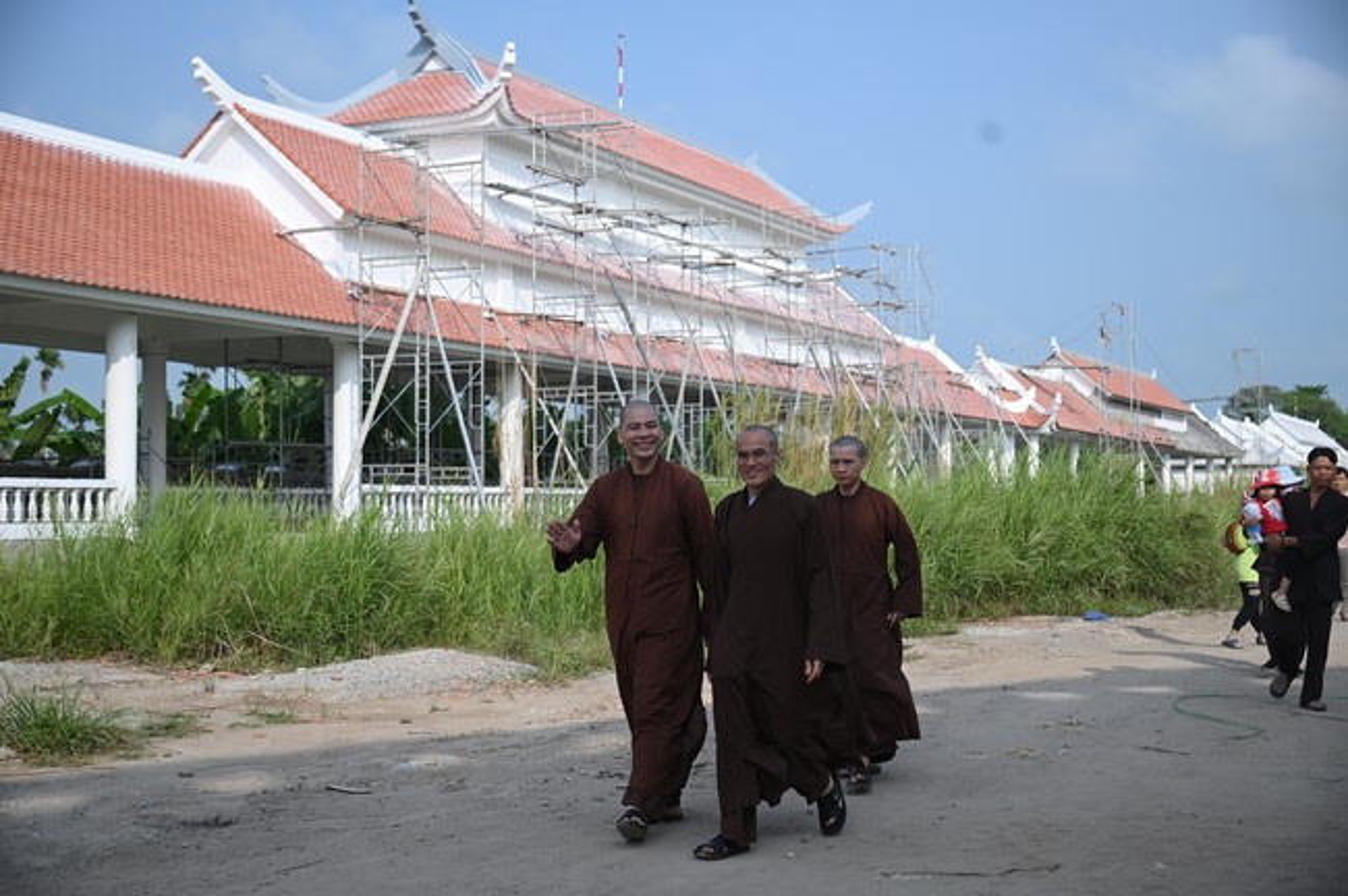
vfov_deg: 28.0
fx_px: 1795
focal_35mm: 48
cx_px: 674
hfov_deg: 41.2
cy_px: 448
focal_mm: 48
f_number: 4
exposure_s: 1/800
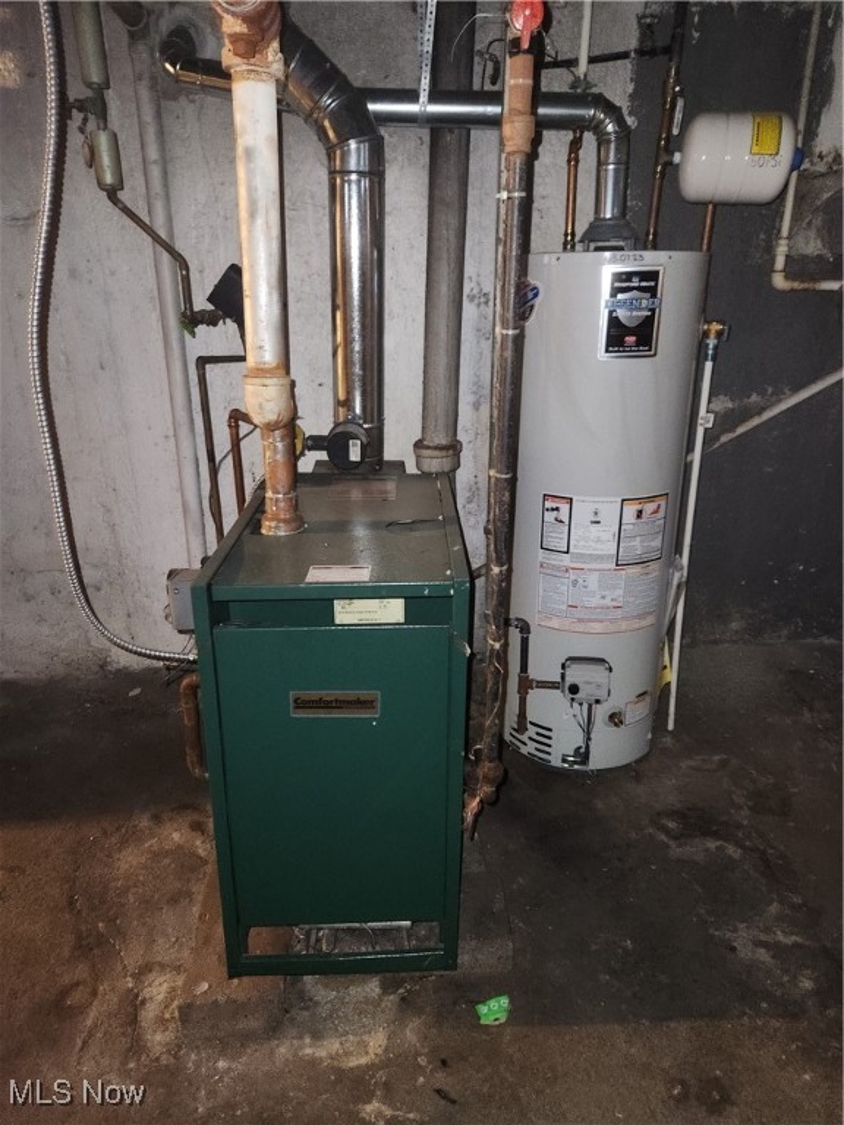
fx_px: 748
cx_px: 422
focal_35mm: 23
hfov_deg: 58.9
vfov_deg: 73.9
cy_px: 562
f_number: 1.8
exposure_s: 1/8
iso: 800
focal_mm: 5.4
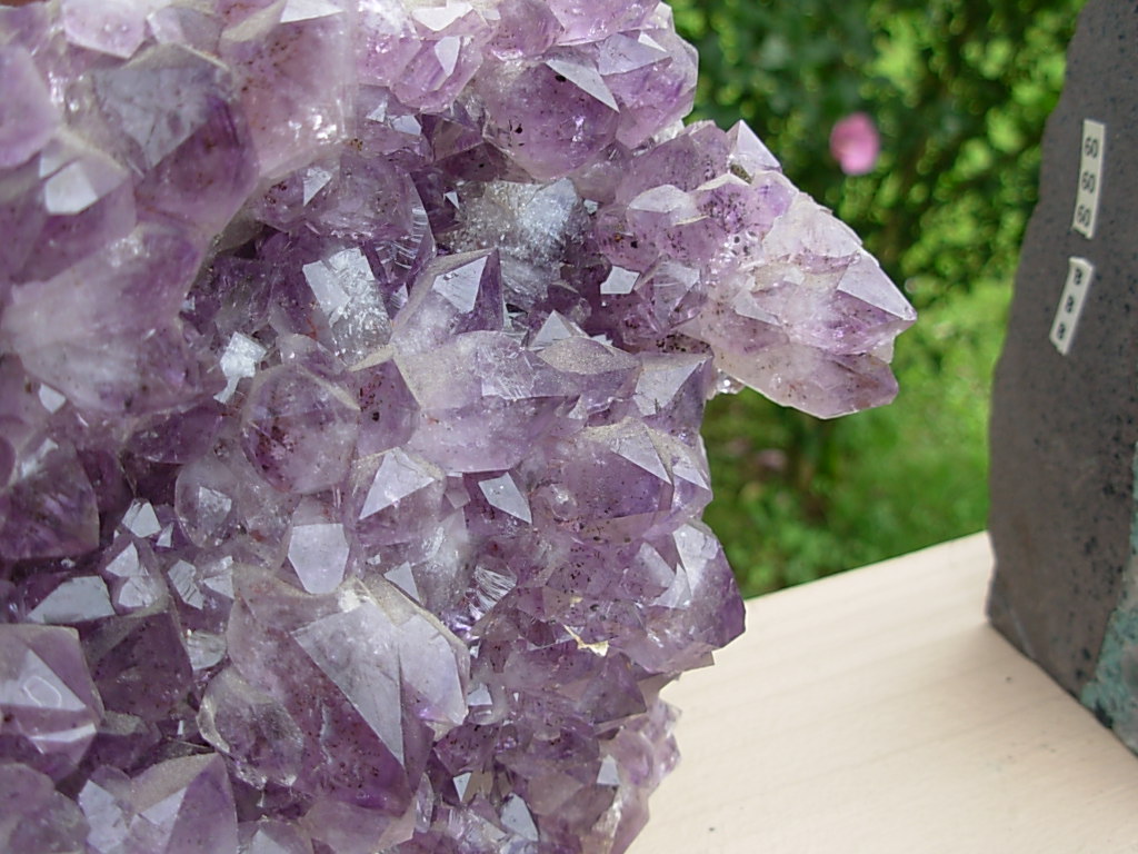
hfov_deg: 49.0
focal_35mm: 38
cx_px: 569
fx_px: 1249
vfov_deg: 37.7
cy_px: 427
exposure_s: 1/242
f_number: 2.9
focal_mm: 6.3
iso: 50
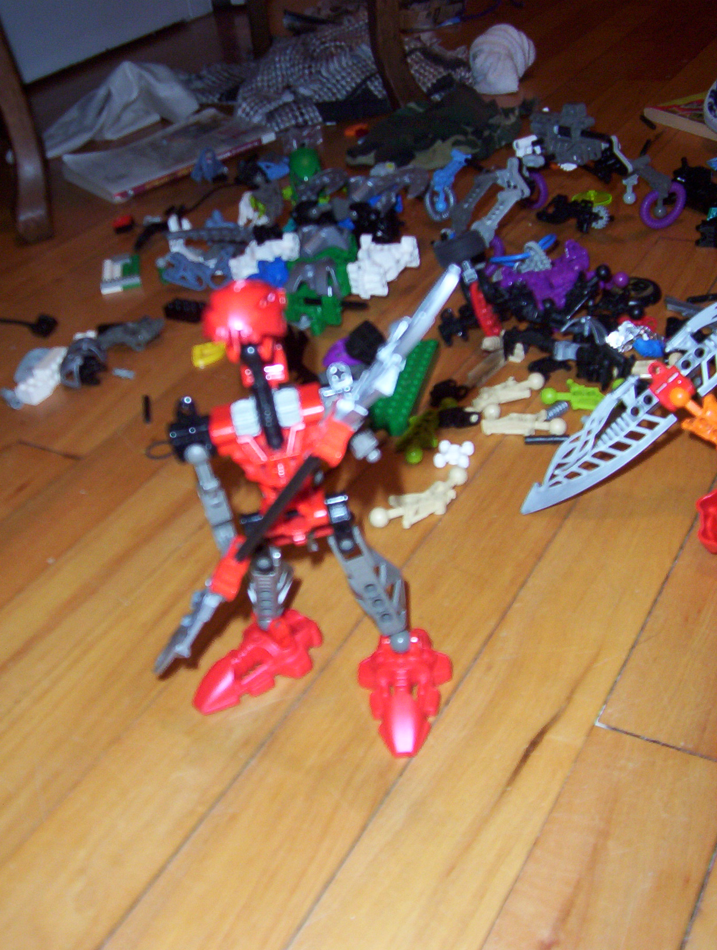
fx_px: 990
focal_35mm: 36
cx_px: 358
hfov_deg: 39.8
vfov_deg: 51.2
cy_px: 475
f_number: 2.76
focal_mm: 5.54
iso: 140
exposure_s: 1/30
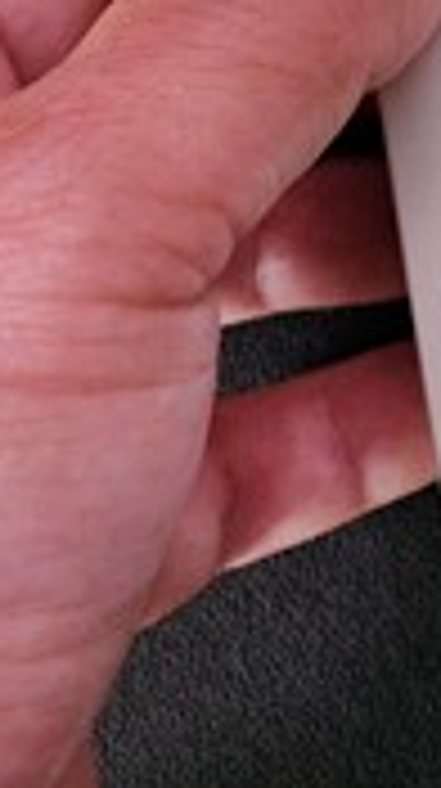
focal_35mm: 139
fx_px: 2899
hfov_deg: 7.0
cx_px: 1629
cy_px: -394
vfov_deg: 14.4
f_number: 6.4
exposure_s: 1/12
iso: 400
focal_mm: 19.6
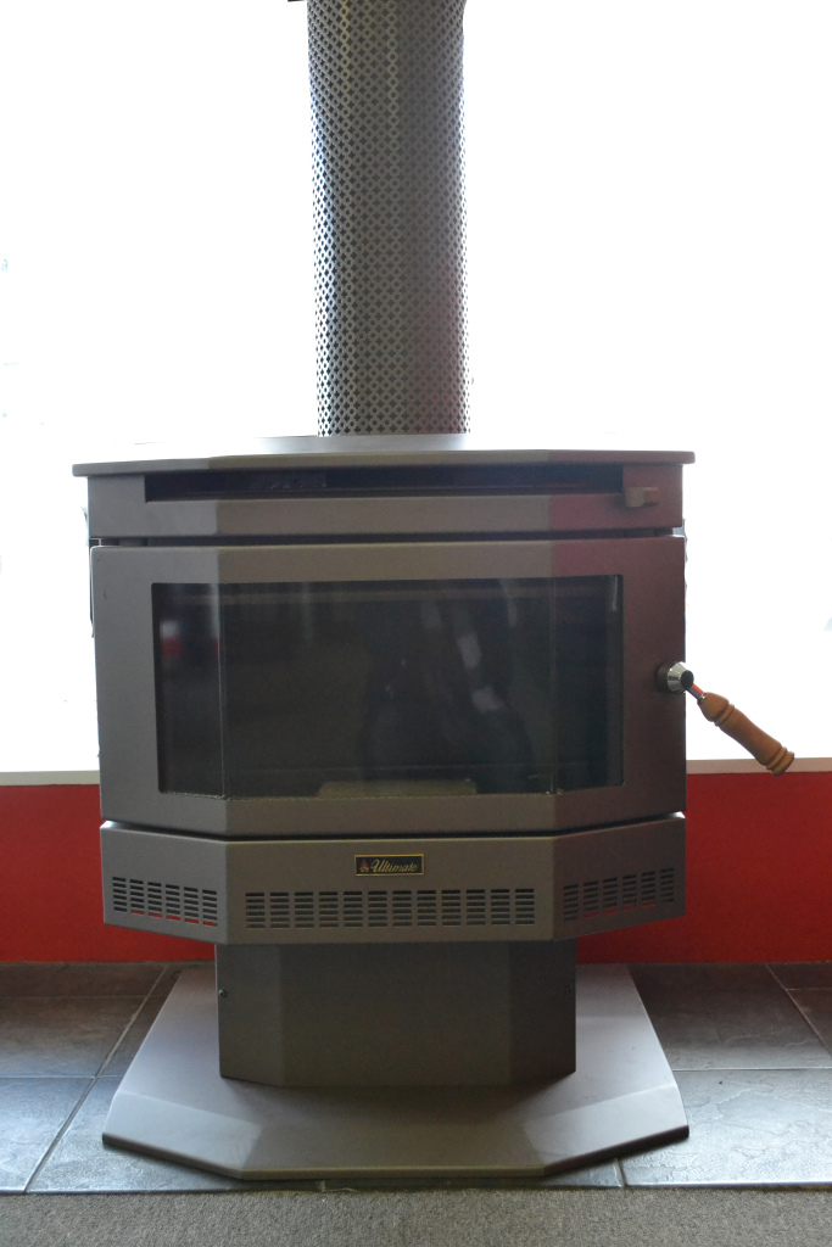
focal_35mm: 39
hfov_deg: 34.2
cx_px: 416
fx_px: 1351
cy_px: 624
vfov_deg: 49.5
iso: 3200
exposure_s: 1/200
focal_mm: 26
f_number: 5.6
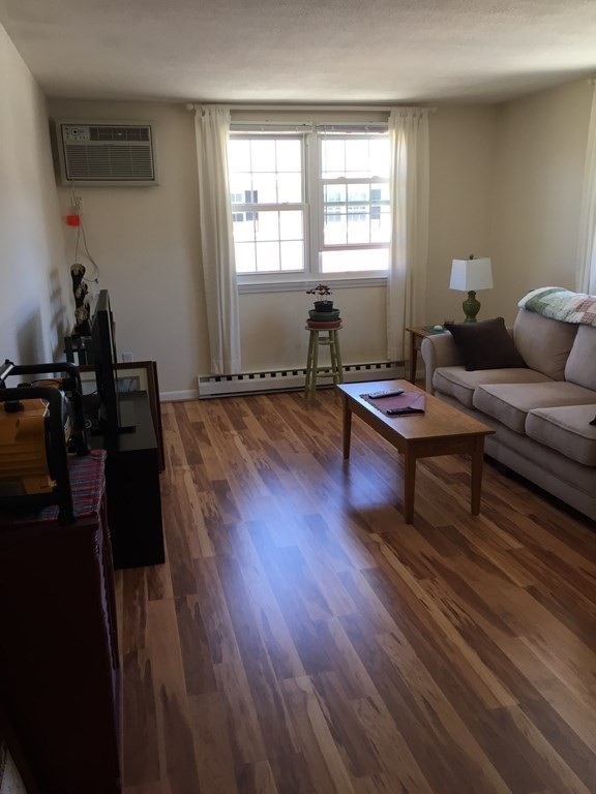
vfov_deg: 61.7
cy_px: 397
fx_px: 666
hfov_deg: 48.2
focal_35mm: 29
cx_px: 298
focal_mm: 4.15
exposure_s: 1/40
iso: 32
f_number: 2.2
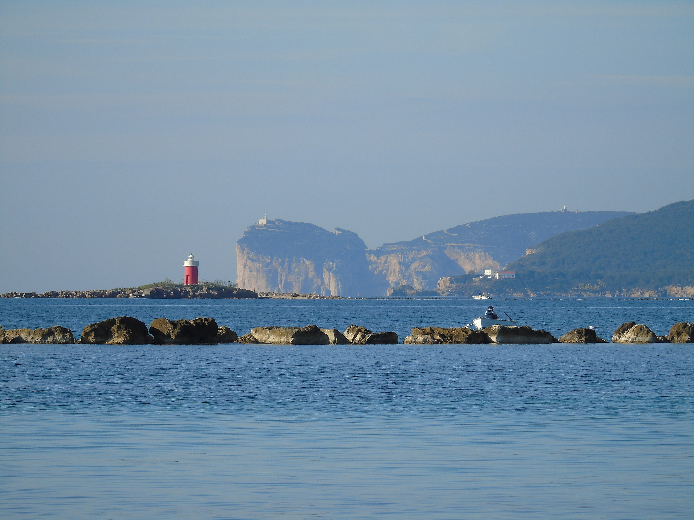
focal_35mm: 278
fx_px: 5573
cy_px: 260
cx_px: 347
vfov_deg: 5.3
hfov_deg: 7.1
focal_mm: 50
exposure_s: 1/500
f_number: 4.9
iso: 80
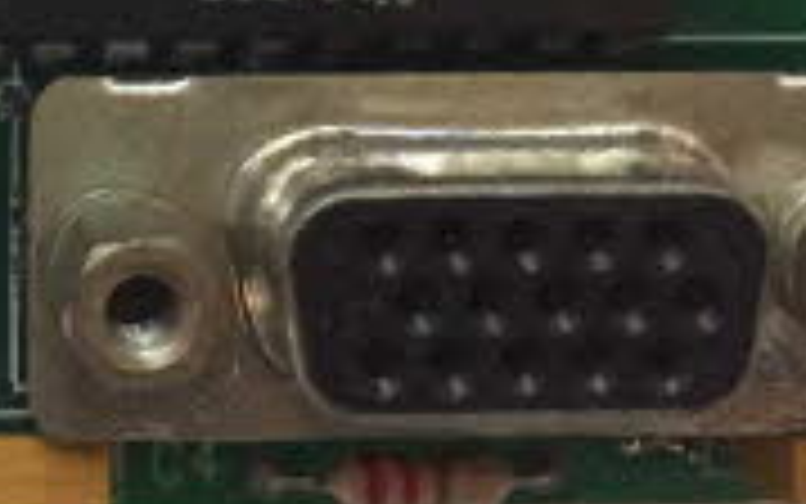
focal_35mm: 112
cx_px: 2
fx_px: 2461
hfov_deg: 18.1
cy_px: -252
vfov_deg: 11.2
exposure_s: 1/24
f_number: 2.2
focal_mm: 4.15
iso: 250
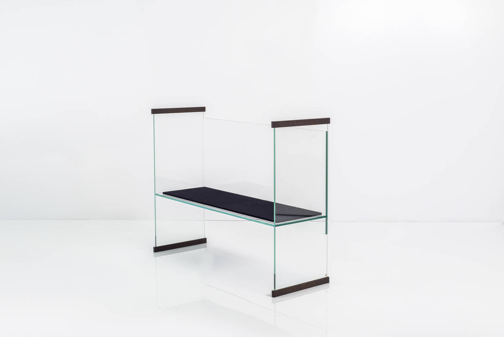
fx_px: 700
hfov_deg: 39.6
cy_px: 168
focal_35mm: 50
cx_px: 252
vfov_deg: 27.0
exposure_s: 1/200
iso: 80
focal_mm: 50
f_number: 11
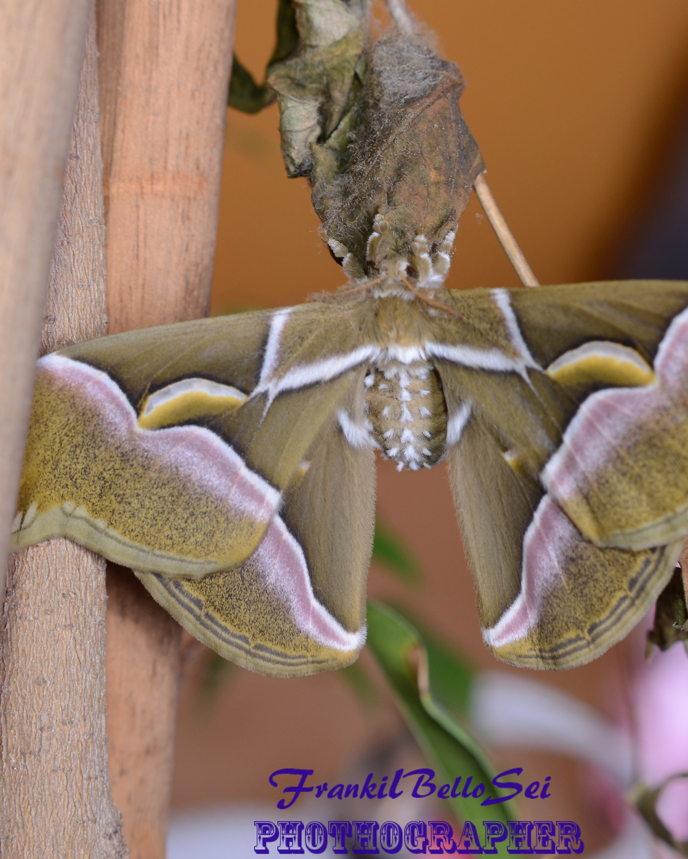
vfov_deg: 25.5
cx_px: 411
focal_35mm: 75
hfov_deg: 20.5
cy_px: 431
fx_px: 1901
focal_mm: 35
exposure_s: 1/60
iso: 200
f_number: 5.6
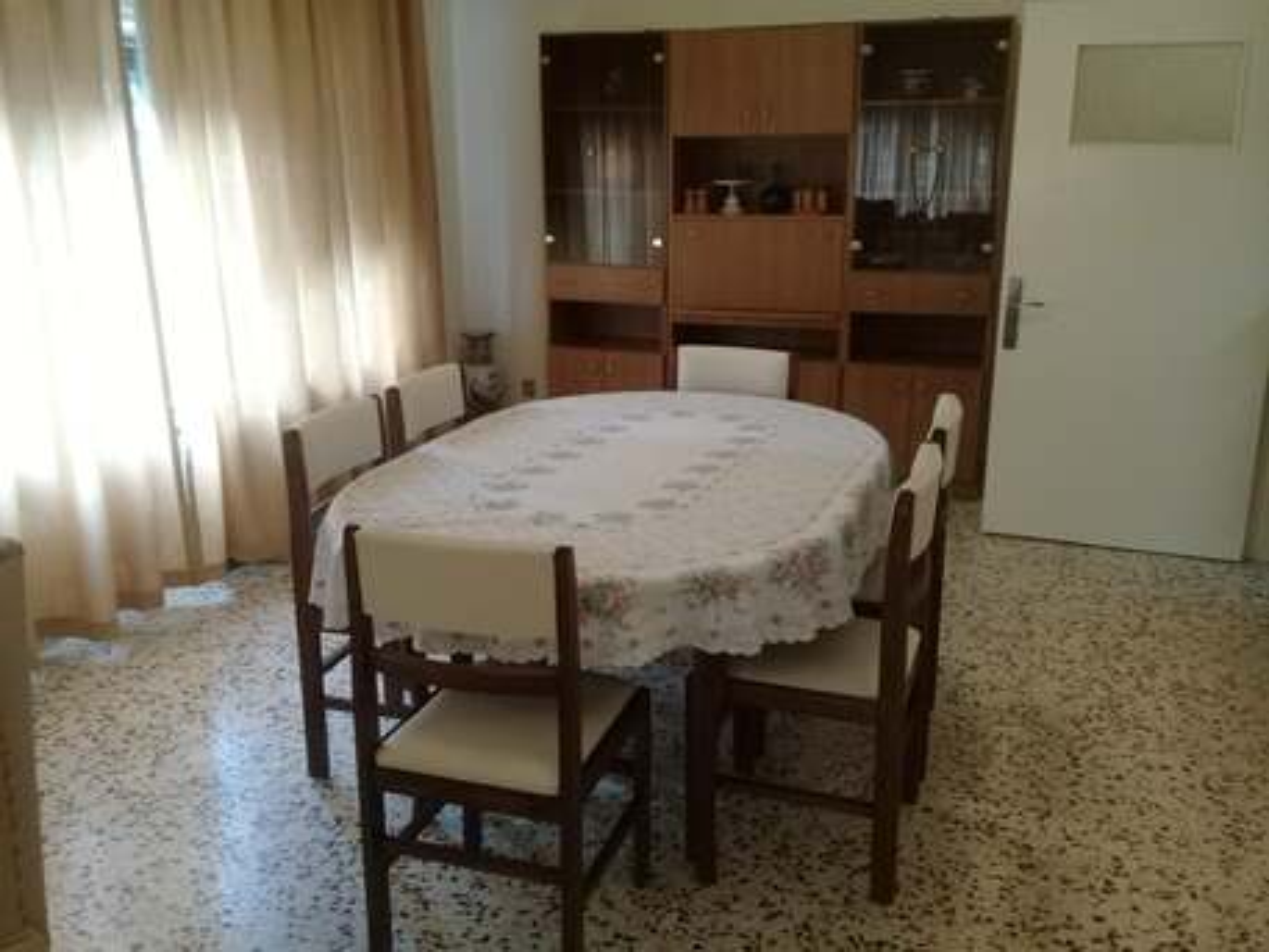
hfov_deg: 58.3
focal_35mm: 31
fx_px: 1137
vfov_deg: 45.5
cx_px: 634
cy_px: 476
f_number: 2.2
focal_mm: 3.3
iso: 160
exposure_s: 1/40
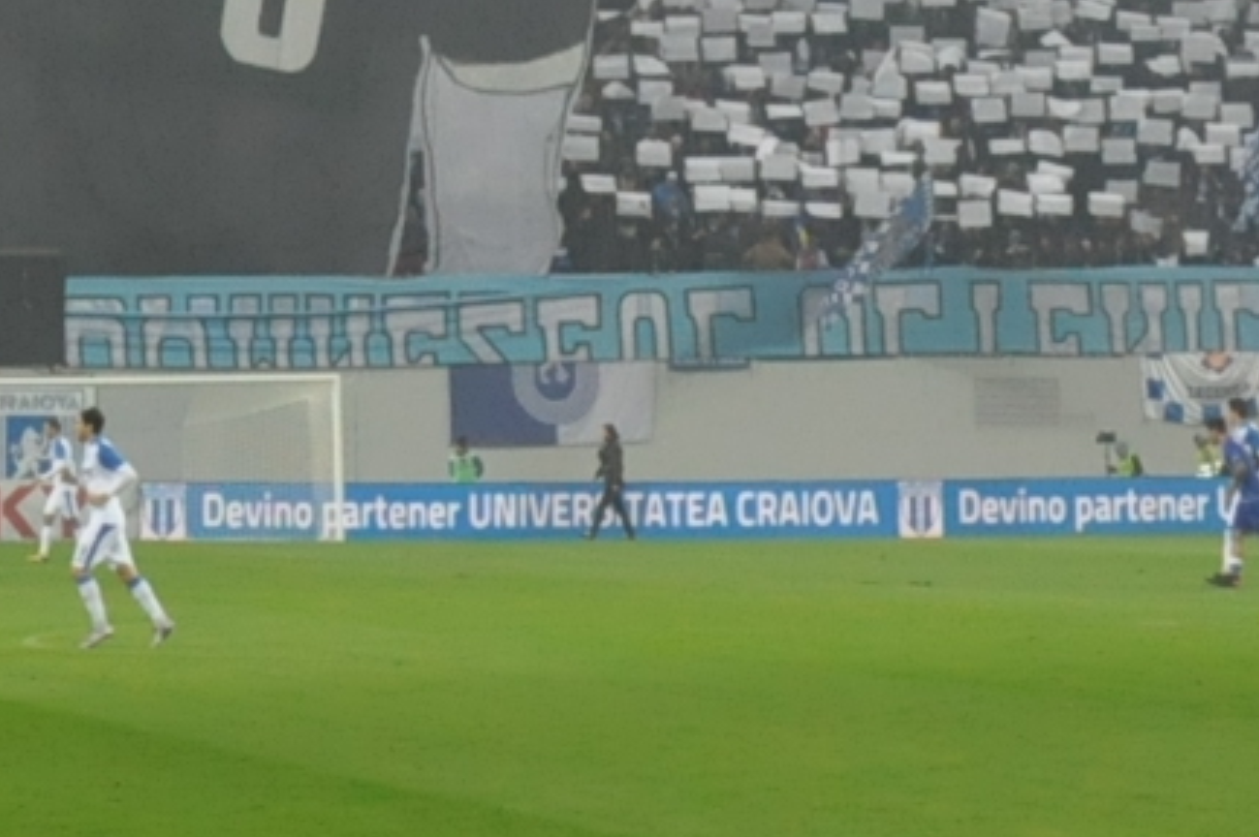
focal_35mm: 208
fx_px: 7268
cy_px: -407
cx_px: 49
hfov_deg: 9.8
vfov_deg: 6.5
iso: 1600
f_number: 9
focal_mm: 28
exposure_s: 1/200
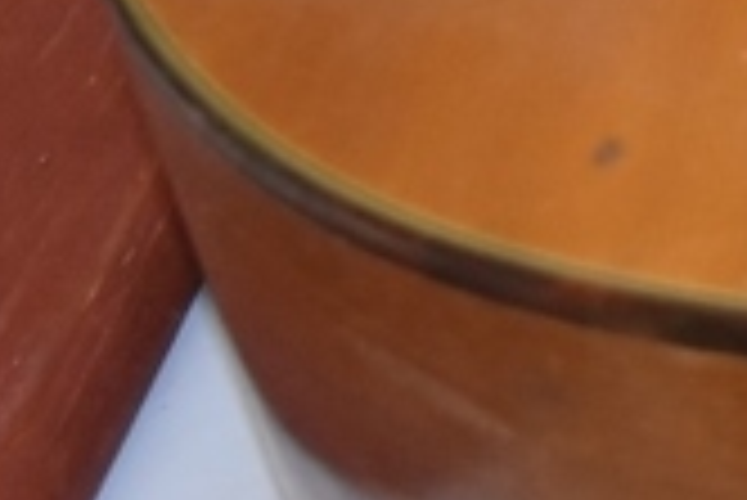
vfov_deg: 6.6
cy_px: -419
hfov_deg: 9.1
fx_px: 4237
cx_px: 1746
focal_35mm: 204
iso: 1800
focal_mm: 26
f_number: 3.8
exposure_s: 1/60
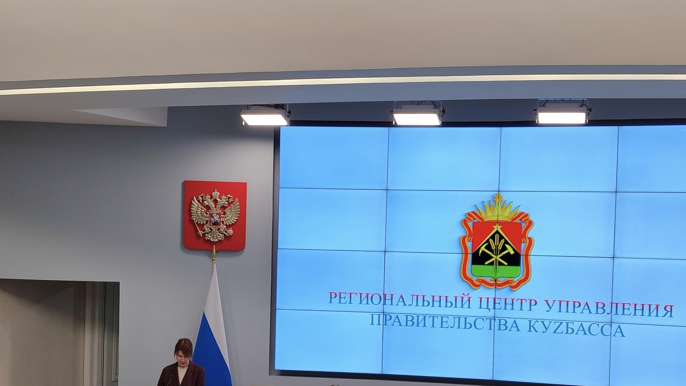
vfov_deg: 38.1
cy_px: 281
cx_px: 320
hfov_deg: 64.2
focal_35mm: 30
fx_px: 546
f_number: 1.89
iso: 72
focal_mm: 5.95
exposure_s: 1/50
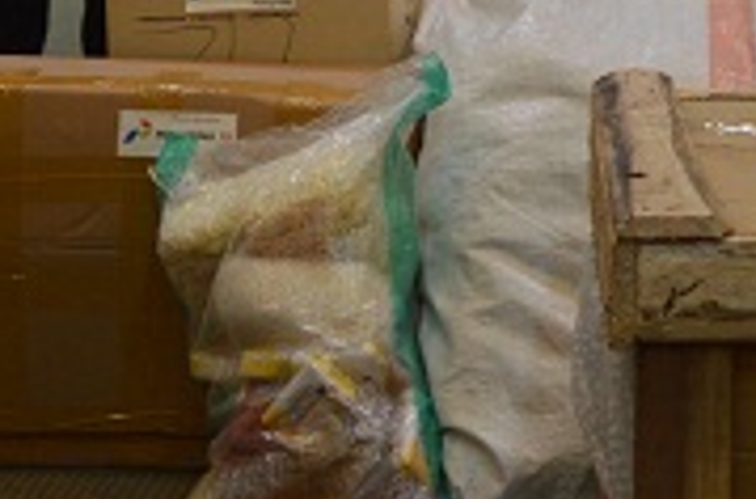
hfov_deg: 16.7
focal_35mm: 121
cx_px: 722
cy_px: -535
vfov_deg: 10.3
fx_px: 2532
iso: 400
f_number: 3.5
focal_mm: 18
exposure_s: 1/20
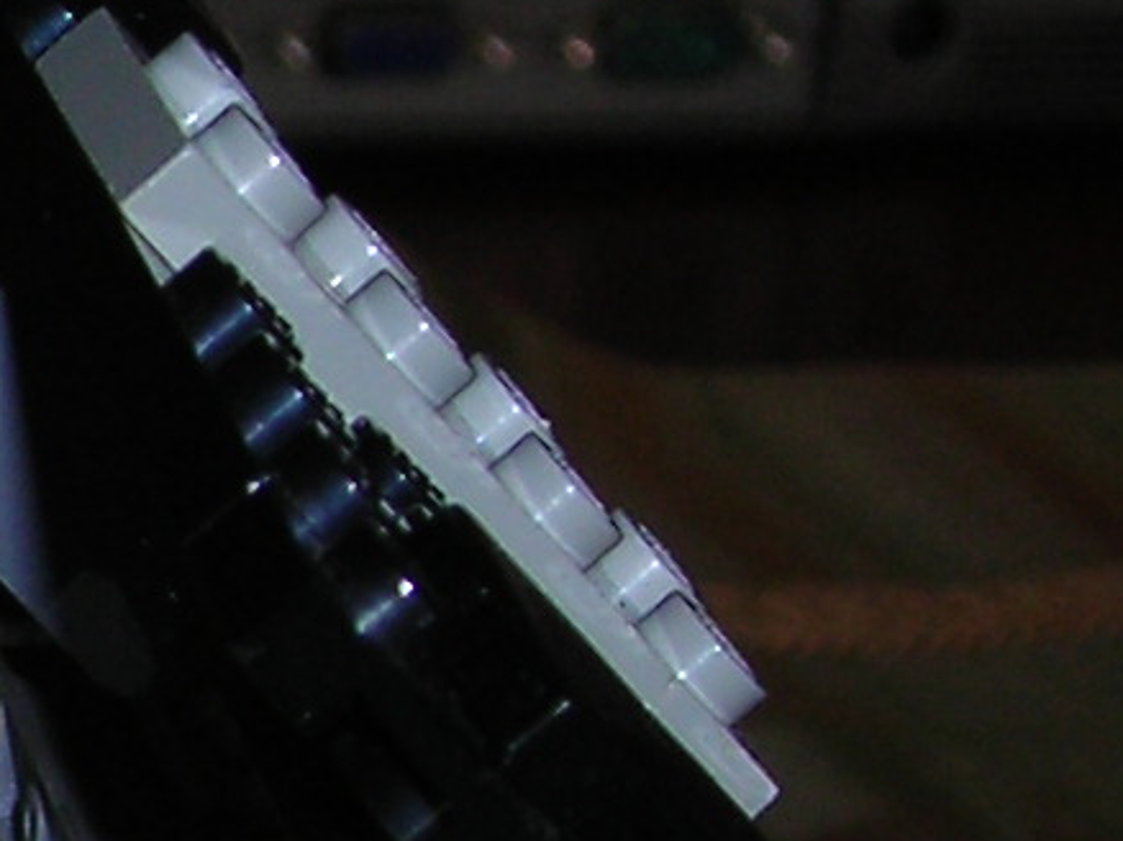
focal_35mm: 225
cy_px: 1079
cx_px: -1713
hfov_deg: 8.0
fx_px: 7295
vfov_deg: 6.5
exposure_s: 1/60.1
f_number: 3.2
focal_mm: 6.3
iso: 50
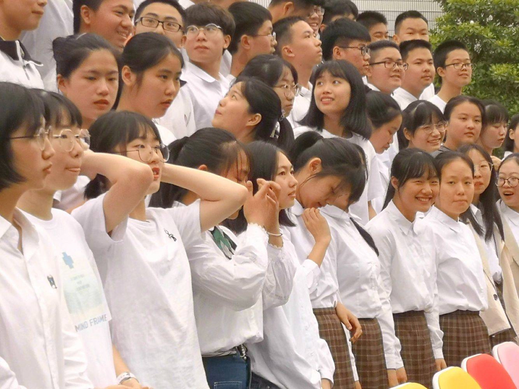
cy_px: 194
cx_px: 260
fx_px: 1604
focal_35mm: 107
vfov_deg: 13.8
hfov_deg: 18.4
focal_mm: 3.95
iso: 50
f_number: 1.8
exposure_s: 1/100
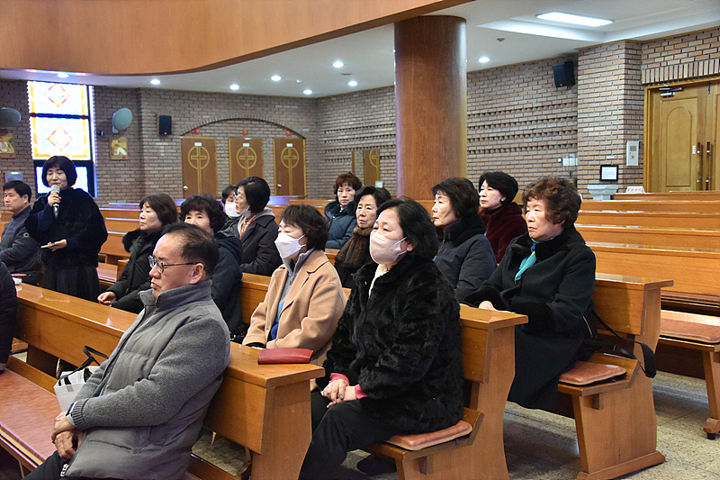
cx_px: 360
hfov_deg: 46.4
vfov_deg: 31.9
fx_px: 840
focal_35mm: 42
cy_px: 240
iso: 9000
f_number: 6.3
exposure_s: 1/125
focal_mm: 42
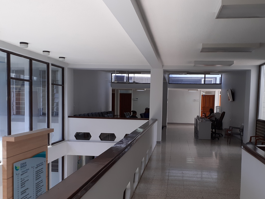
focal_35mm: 35
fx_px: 268
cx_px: 144
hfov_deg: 52.6
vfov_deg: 40.5
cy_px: 119
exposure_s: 1/120
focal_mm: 3.6
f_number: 1.9
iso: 64
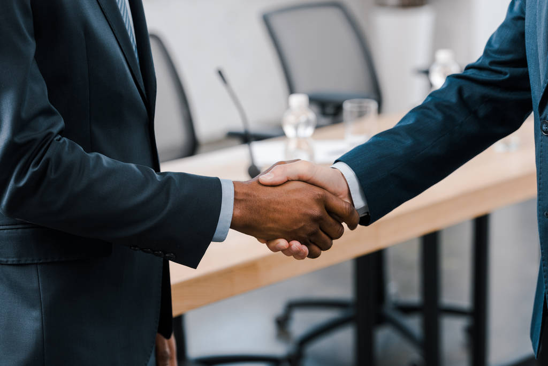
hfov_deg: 18.6
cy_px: 183
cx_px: 274
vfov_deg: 12.5
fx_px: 1675
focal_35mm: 110
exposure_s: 1/160
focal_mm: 110
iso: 200
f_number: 4.5
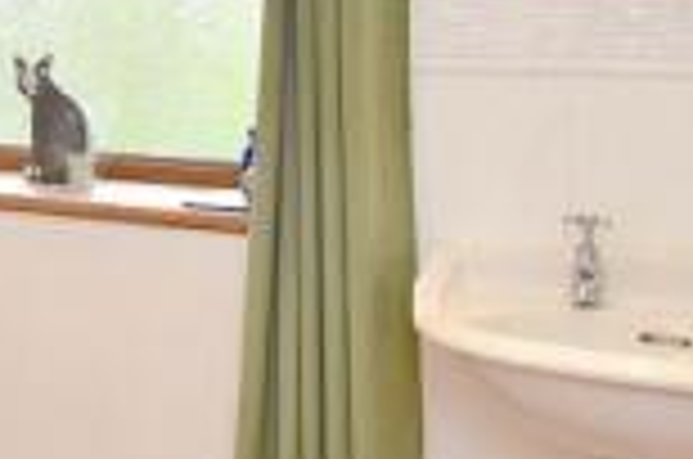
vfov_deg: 20.5
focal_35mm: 64
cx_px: -236
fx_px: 1229
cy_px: -2
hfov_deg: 26.2
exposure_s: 1/125
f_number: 4.5
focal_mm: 10
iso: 800
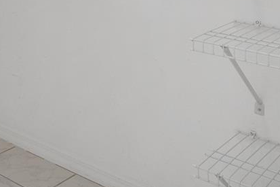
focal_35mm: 62
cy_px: -72
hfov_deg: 22.6
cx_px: -194
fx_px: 482
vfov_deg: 19.7
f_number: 6.3
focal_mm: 16
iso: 125
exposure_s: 1/10
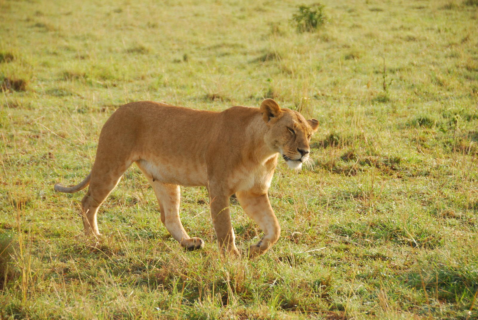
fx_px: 2094
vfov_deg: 8.7
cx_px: 239
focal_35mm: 158
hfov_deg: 13.0
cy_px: 160
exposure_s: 1/250
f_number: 5.6
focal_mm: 105
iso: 200
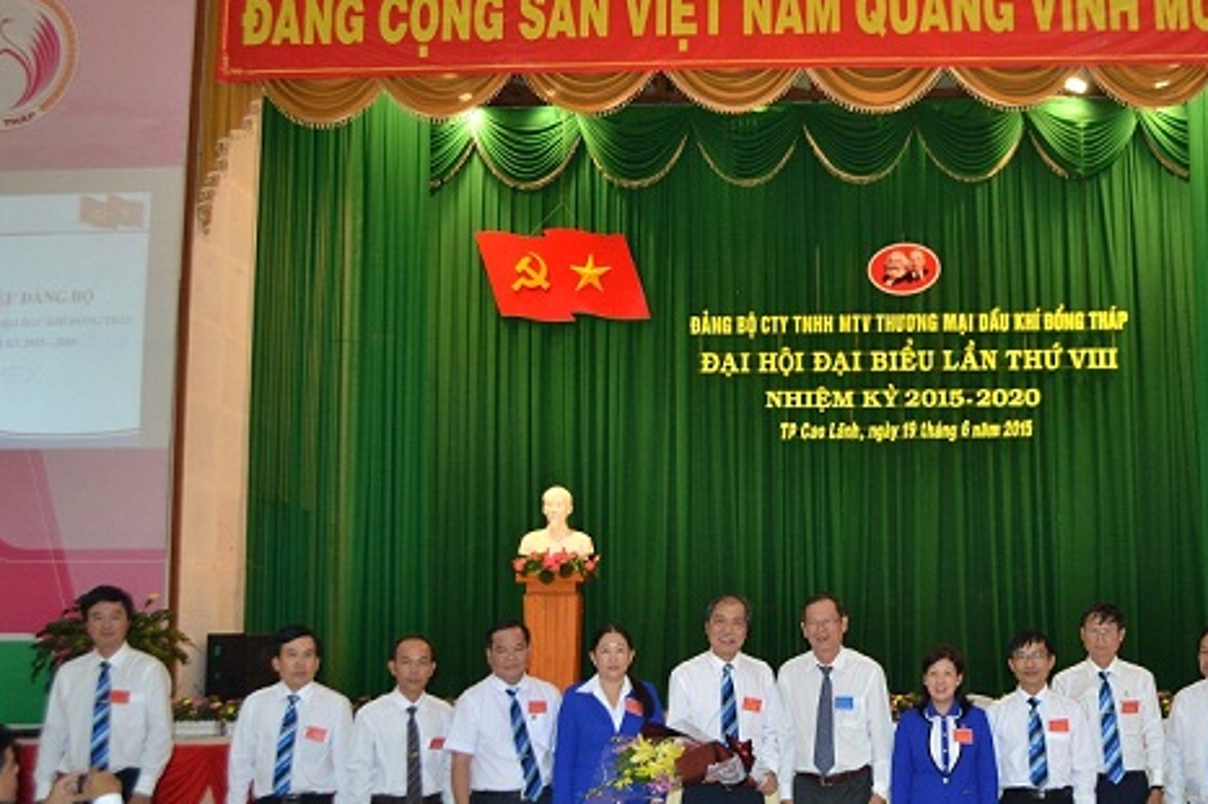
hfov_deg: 42.1
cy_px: 446
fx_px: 1542
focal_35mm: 46
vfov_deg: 29.2
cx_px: 830
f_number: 3.8
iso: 800
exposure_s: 1/60
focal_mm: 22
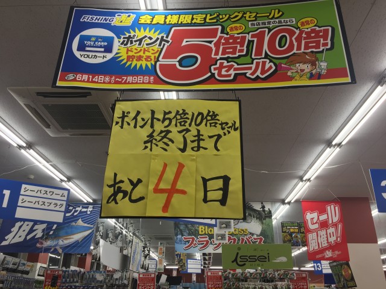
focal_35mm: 29
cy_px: 144
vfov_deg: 48.2
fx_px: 323
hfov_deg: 61.7
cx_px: 193
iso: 50
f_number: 2.2
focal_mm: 4.15
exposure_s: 1/120
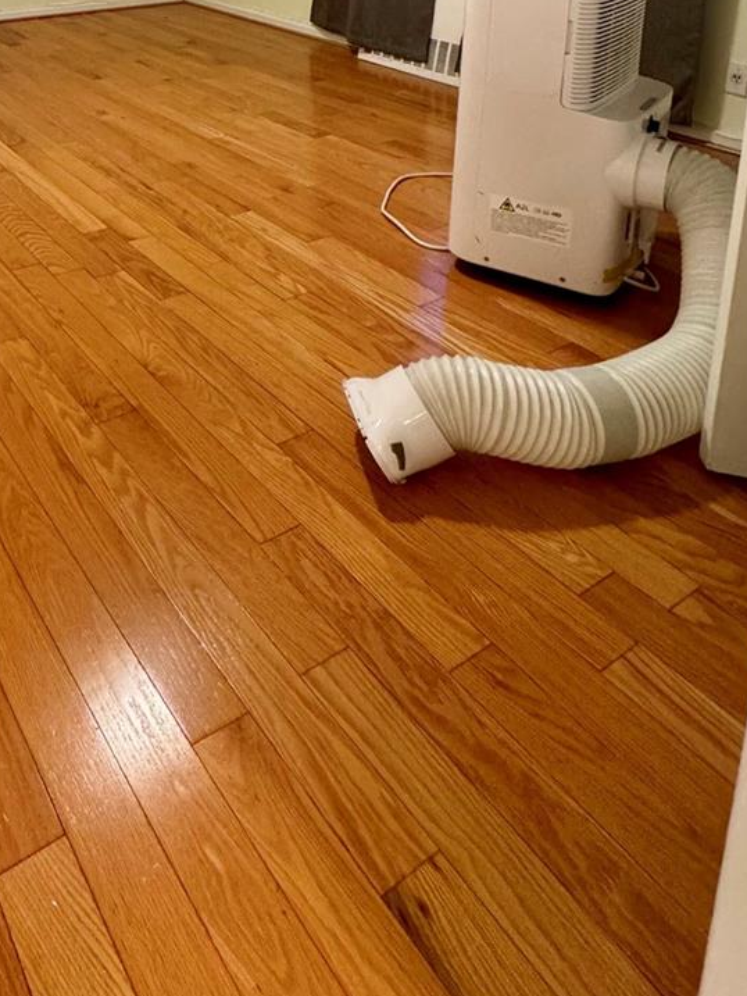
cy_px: 28
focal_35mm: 30
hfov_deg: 43.9
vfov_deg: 50.1
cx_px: 118
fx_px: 863
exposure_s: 1/60
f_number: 2.2
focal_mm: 2.22
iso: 640
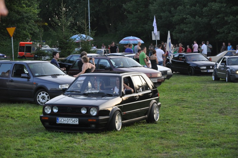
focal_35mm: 128
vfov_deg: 10.7
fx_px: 842
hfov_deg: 16.1
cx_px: 119
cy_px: 79
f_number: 5.6
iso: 800
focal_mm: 85
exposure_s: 1/250
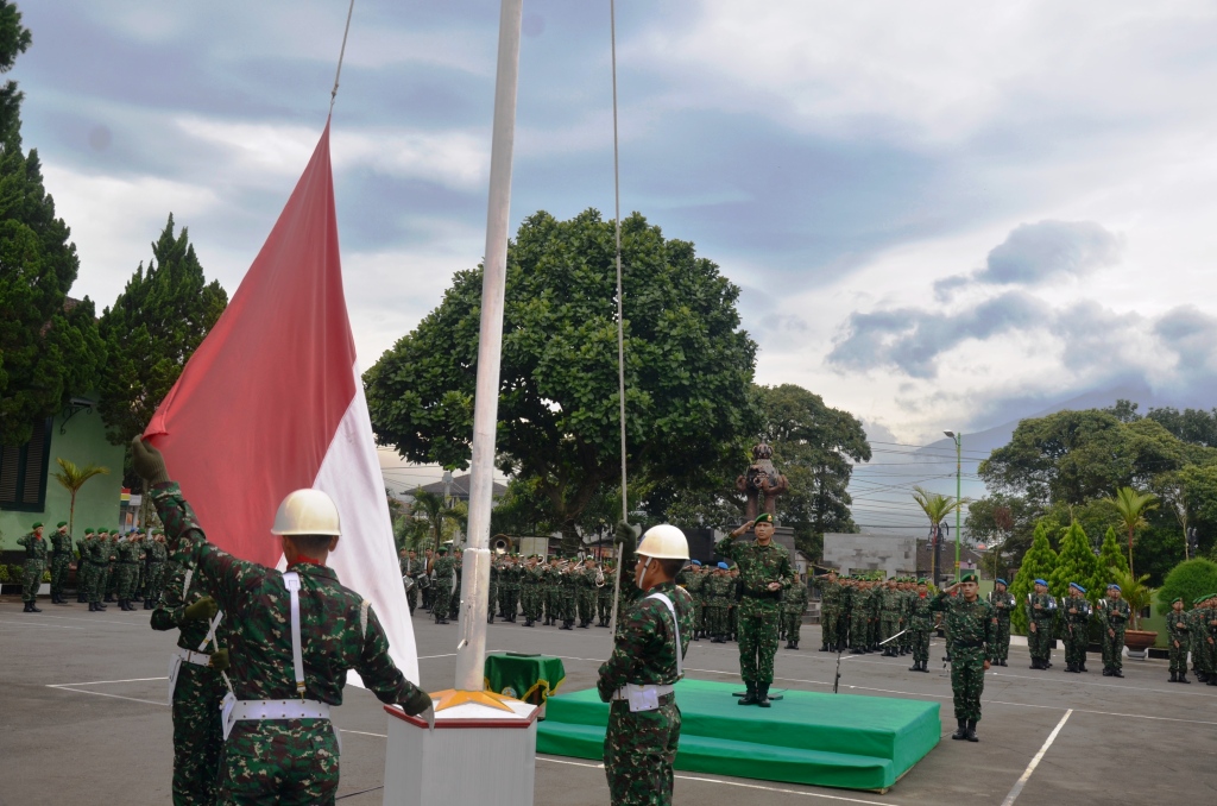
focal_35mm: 36
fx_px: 1214
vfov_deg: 36.7
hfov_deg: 53.2
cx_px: 608
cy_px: 403
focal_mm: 24
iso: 110
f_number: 6.3
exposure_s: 1/100
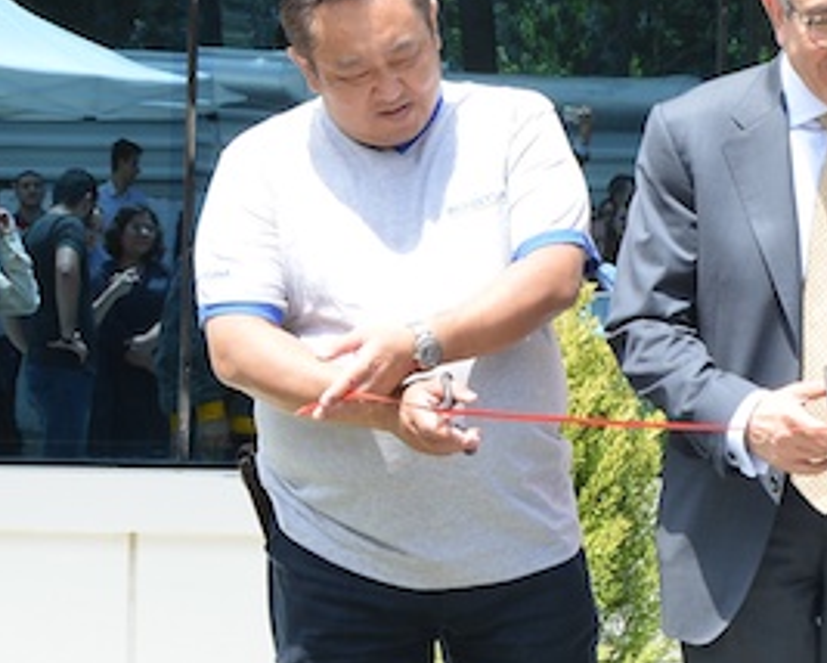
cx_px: 1137
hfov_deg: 16.6
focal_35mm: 108
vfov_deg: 14.0
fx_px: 2645
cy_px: -76
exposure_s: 1/125
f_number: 10
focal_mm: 30
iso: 200
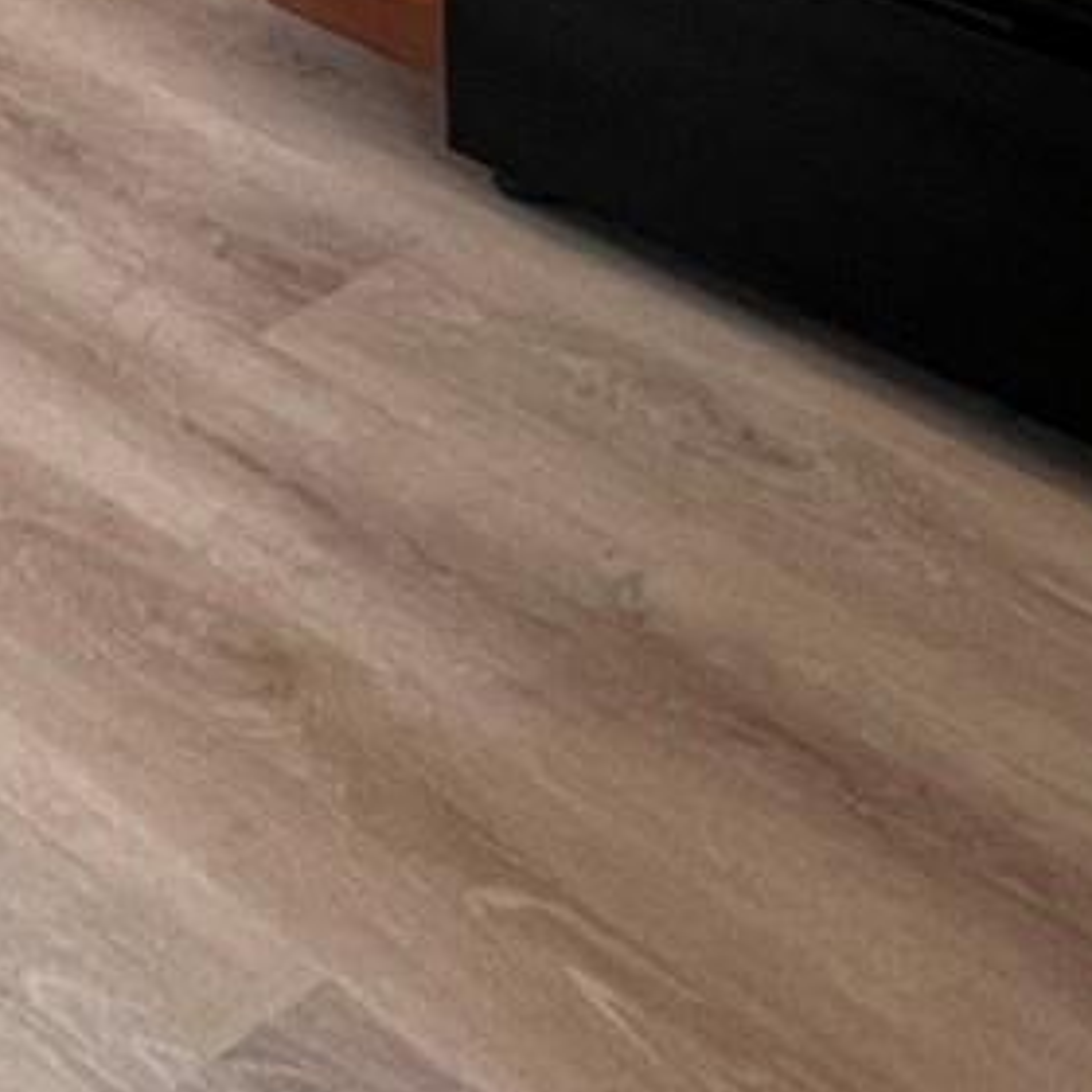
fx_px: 2998
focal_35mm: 84
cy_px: -870
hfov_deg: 18.8
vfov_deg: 17.0
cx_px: -417
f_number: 1.8
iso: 160
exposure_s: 1/120
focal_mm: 1.57
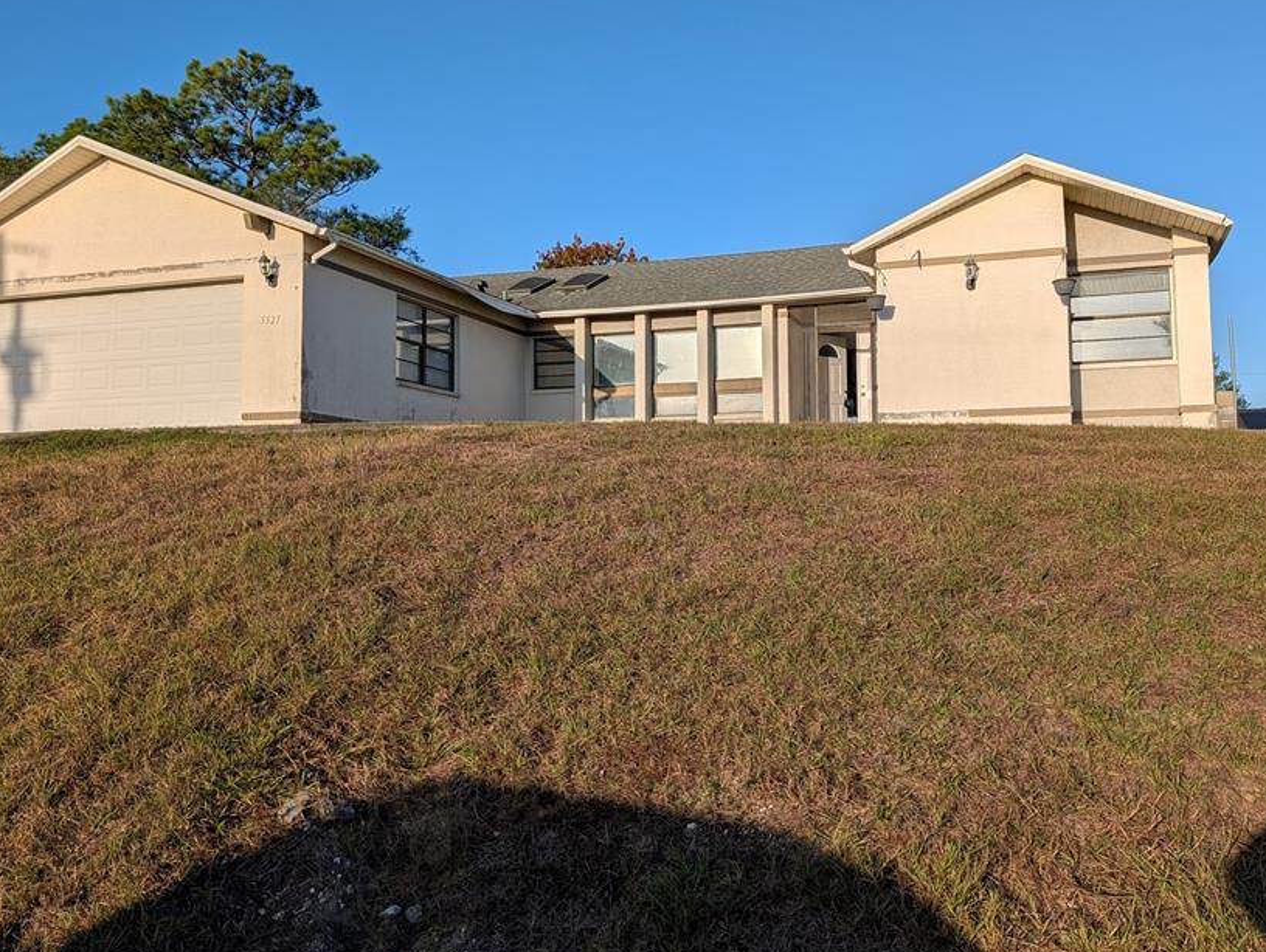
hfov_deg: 59.8
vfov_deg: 46.8
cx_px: 678
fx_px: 1098
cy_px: 426
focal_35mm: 30
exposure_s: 1/15873
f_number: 1.68
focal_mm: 6.9
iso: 20
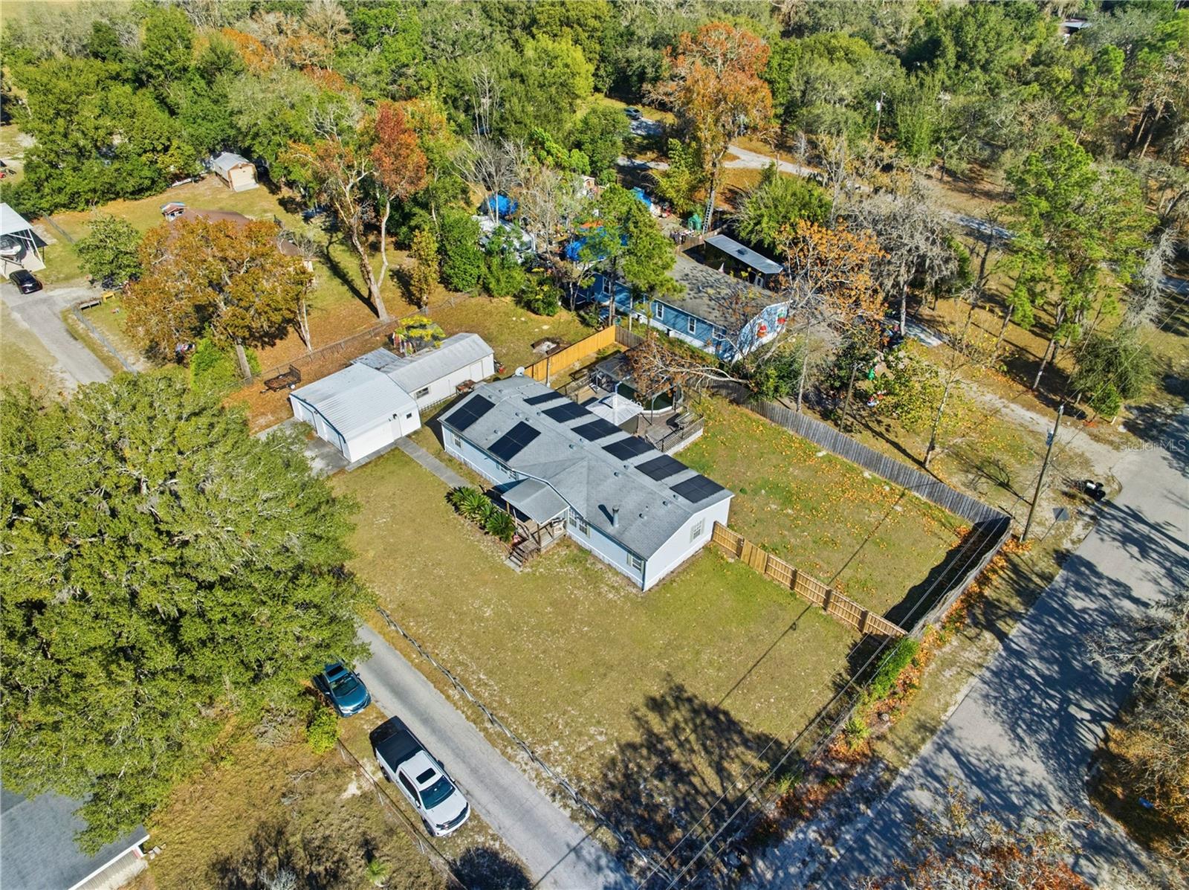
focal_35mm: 24
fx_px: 824
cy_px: 445
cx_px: 594
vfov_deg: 56.7
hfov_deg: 71.6
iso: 400
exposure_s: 1/320
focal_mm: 12.3
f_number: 8
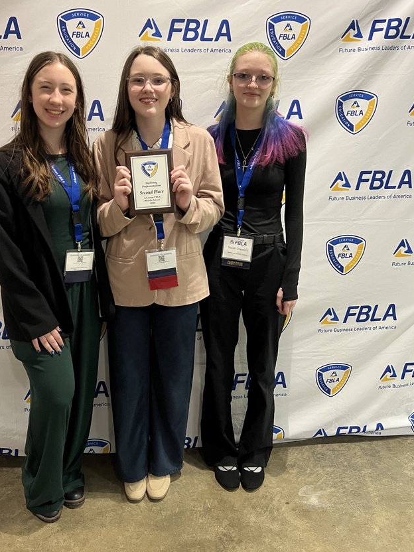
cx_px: 169
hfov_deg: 44.0
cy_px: 249
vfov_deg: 56.7
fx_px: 510
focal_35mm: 32
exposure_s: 1/60
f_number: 1.5
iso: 250
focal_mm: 5.7
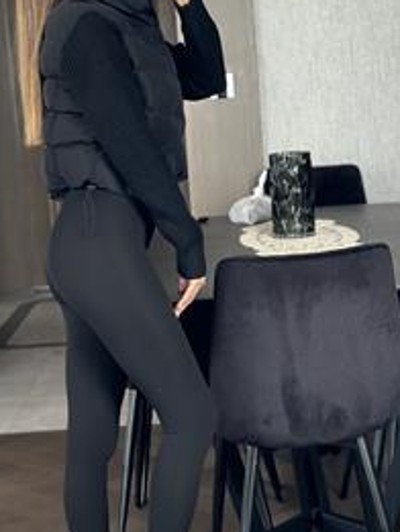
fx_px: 1432
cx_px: 141
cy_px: 263
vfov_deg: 21.1
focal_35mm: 93
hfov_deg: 15.9
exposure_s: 1/60
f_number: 1.78
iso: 200
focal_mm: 6.86
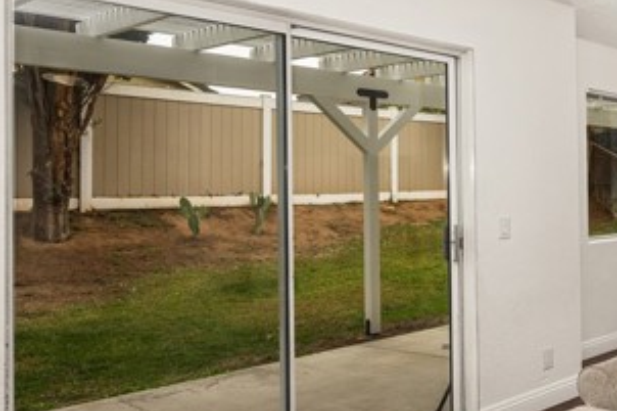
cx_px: 644
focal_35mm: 36
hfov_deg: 43.8
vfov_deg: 36.8
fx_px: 617
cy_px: 223
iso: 125
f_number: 5.6
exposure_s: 1/25
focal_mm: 17
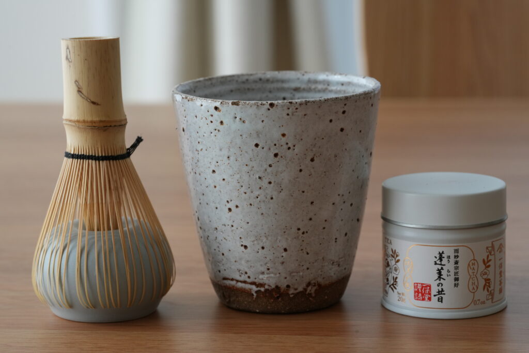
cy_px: 176
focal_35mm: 105
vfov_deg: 13.0
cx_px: 264
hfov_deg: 19.5
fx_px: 1543
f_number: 10
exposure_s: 1/125
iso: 800
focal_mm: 105
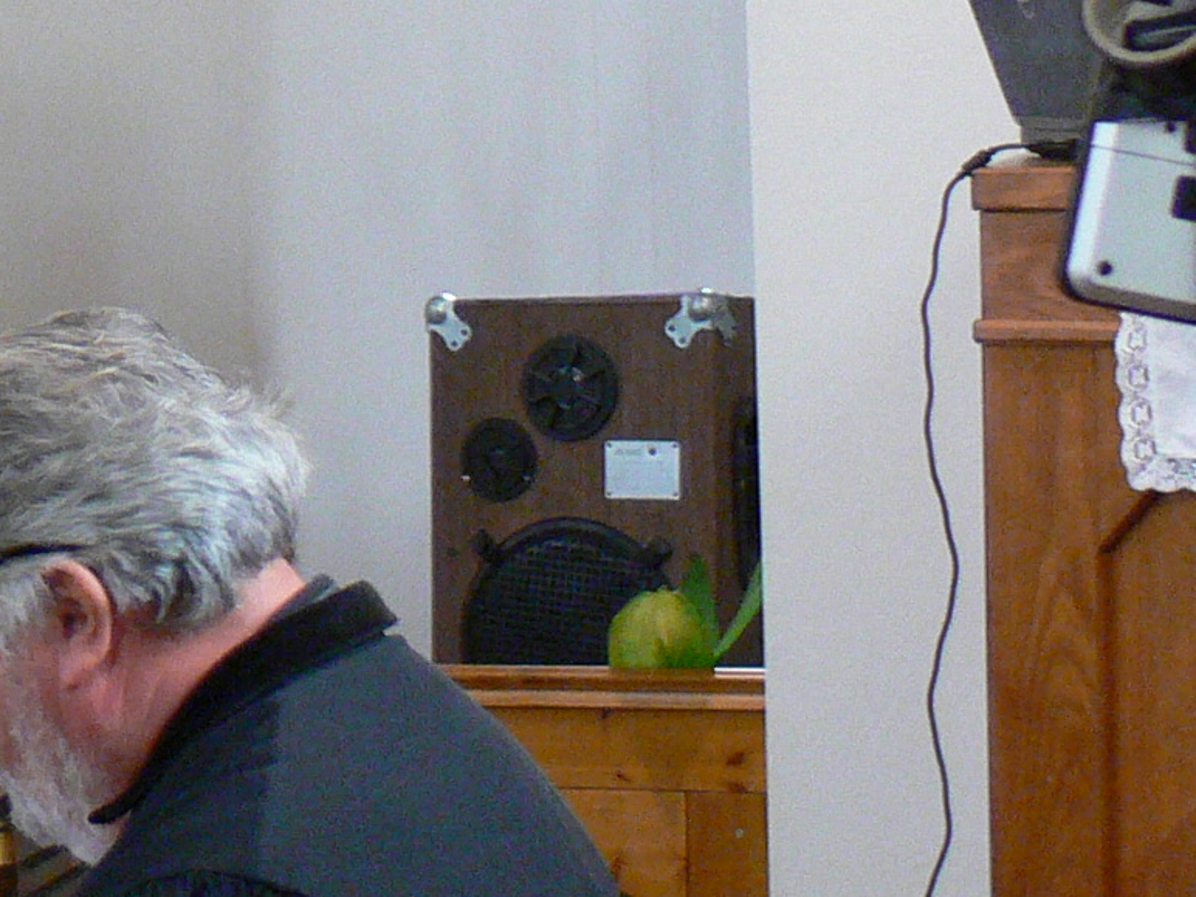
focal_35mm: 148
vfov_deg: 10.0
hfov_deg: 12.1
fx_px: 5113
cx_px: -1043
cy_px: 87
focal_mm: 7.4
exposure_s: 1/20
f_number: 2.8
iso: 200
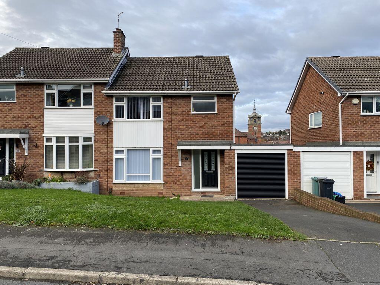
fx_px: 285
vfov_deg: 53.1
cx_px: 190
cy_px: 142
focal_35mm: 26
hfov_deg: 67.3
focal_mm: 4.25
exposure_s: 1/306
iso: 32
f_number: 1.8
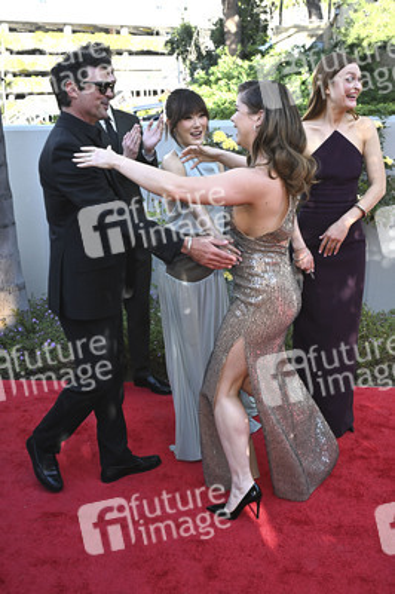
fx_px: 626
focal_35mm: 38
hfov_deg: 35.0
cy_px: 297
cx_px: 198
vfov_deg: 50.7
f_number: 5.6
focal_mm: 38
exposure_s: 1/320
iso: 640
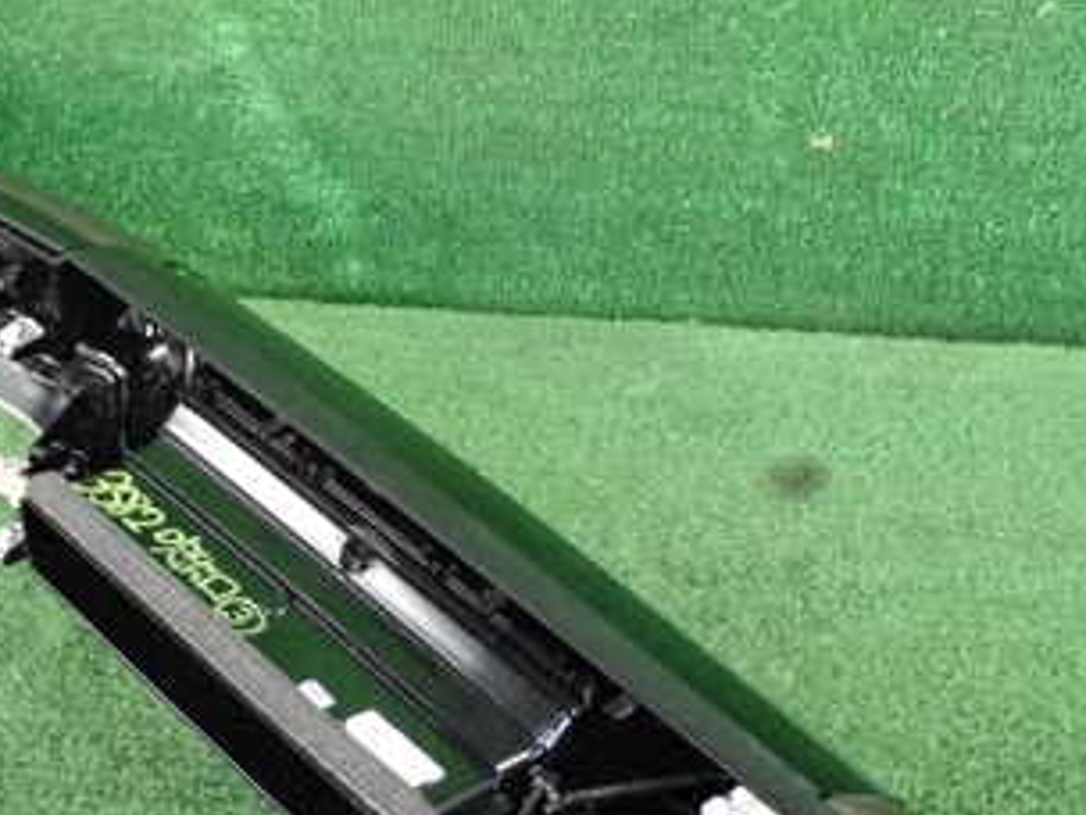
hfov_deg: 25.4
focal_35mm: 75
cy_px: 593
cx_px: 161
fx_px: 2353
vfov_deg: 19.5
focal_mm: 6.83
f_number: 2.7
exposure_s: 1/125
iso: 2500
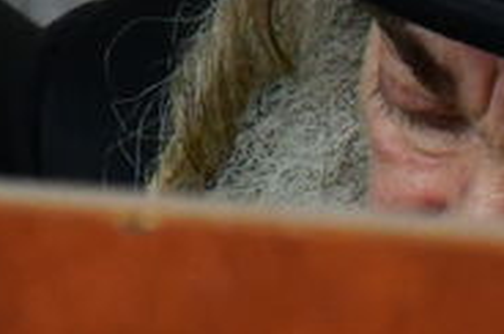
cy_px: 768
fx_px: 12788
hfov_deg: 2.2
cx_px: 1772
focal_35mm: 915
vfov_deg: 1.5
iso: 4000
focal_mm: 120
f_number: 5.6
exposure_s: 1/125
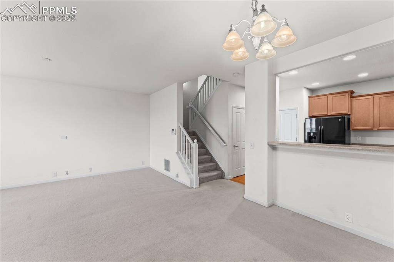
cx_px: 197
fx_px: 153
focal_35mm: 14
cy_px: 131
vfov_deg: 81.2
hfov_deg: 104.3
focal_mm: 14
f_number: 8
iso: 400
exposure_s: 1
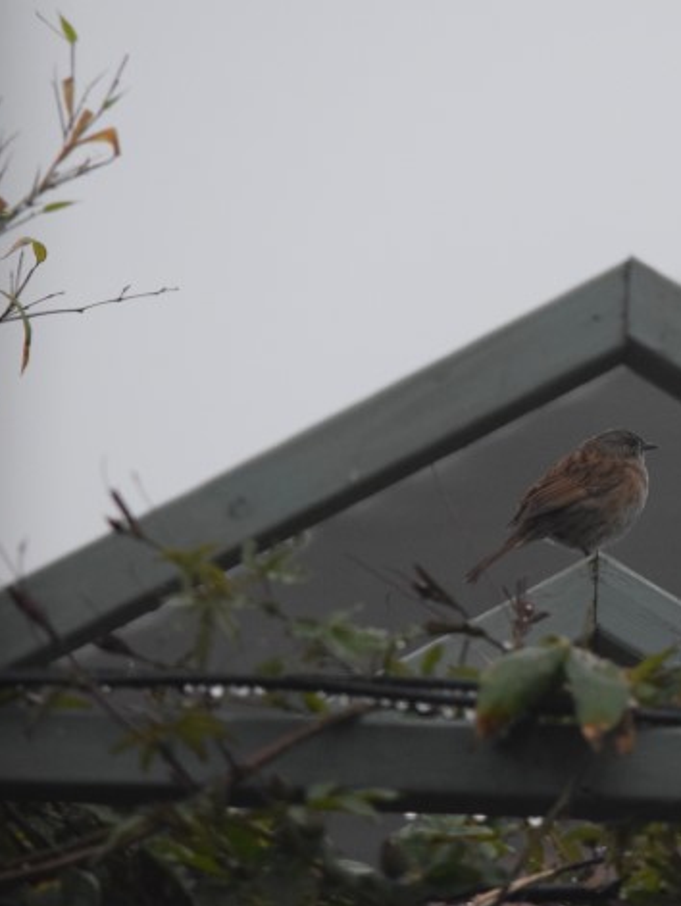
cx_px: 646
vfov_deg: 2.2
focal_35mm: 881
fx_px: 23078
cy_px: 446
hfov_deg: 1.7
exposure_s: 1/400
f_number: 6.3
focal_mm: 400
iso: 3200
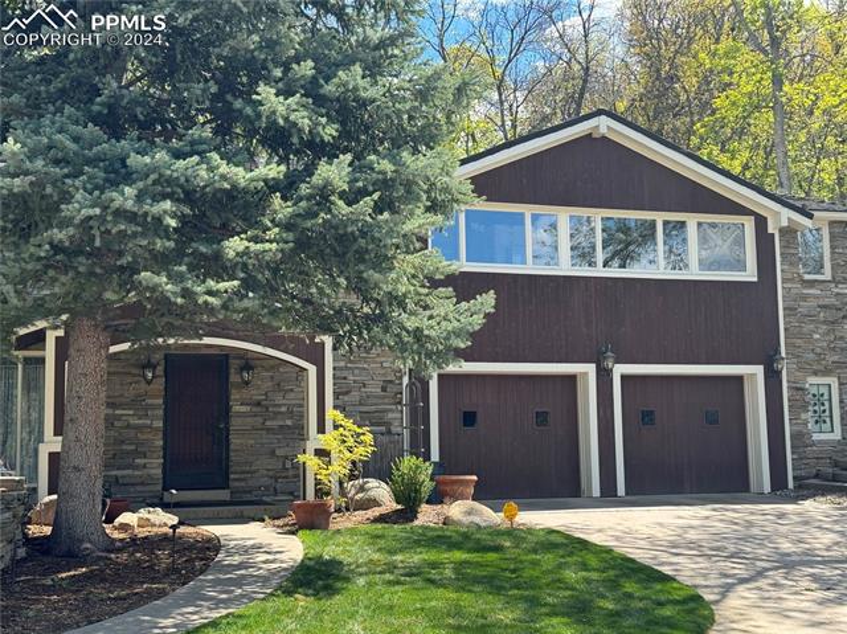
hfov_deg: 39.7
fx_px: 1174
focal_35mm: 48
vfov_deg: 30.2
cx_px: 424
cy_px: 317
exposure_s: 1/1152
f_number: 1.78
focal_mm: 6.76
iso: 64
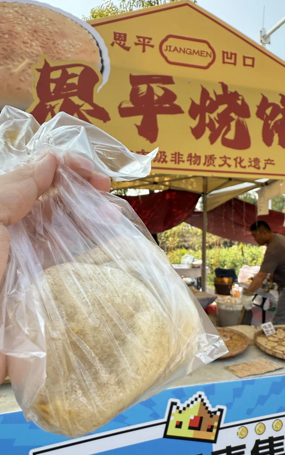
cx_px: 159
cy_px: 232
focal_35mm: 26
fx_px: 323
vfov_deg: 70.4
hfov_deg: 47.5
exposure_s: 1/571
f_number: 2.2
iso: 64
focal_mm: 2.22
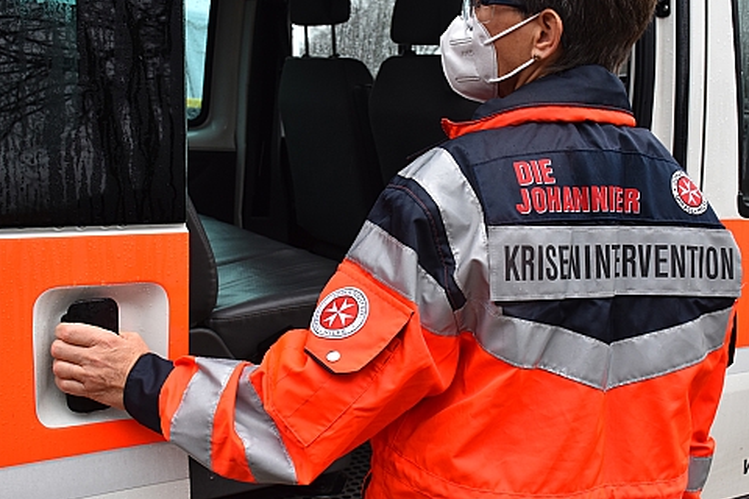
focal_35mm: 45
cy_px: 198
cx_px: 407
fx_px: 936
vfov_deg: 29.8
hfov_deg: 43.6
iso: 400
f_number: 6.3
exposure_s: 1/125
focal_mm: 24
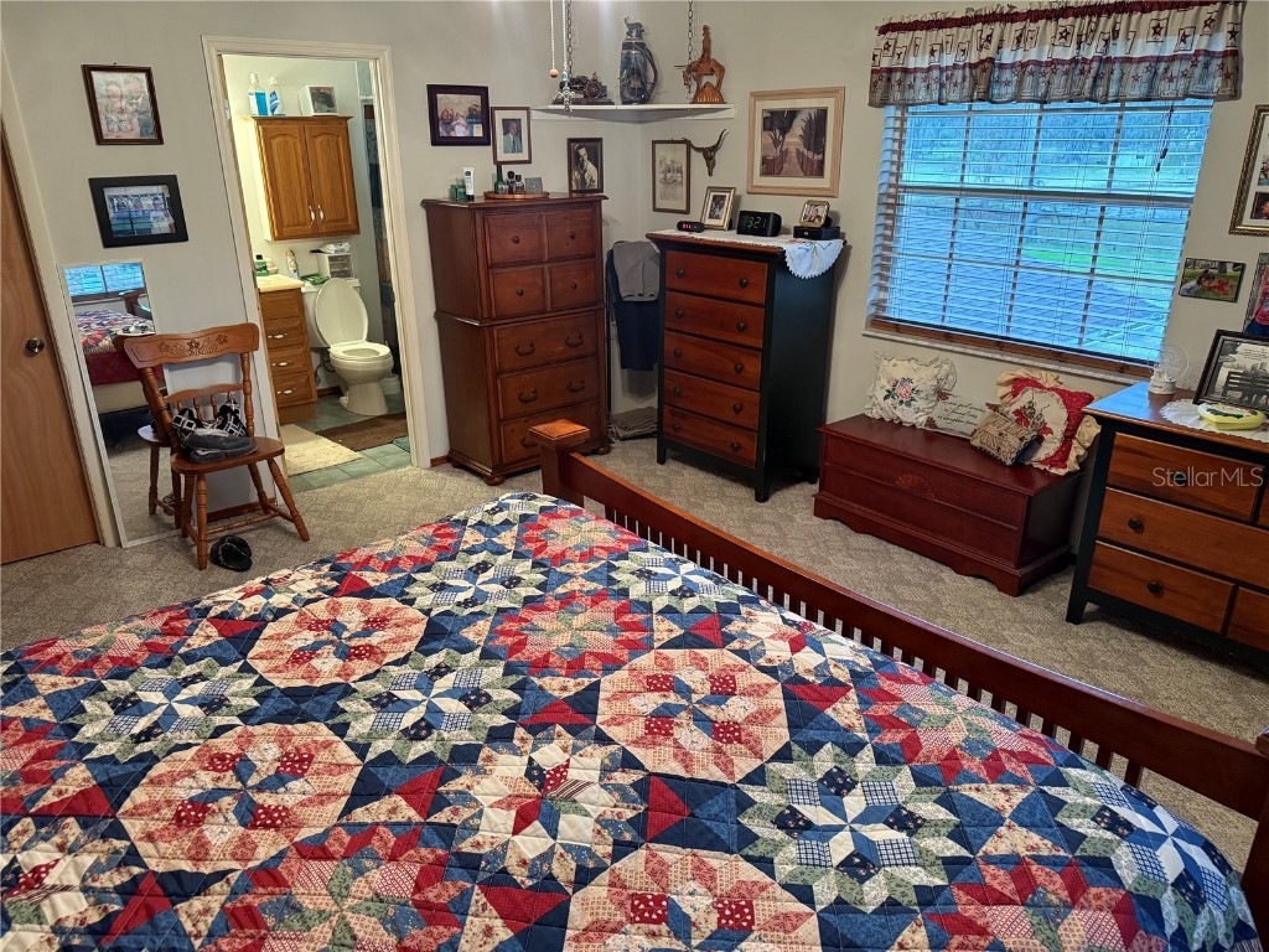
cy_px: 476
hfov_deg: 71.6
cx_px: 634
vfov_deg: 56.8
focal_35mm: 24
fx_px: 880
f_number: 1.78
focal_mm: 6.76
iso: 400
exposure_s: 1/60
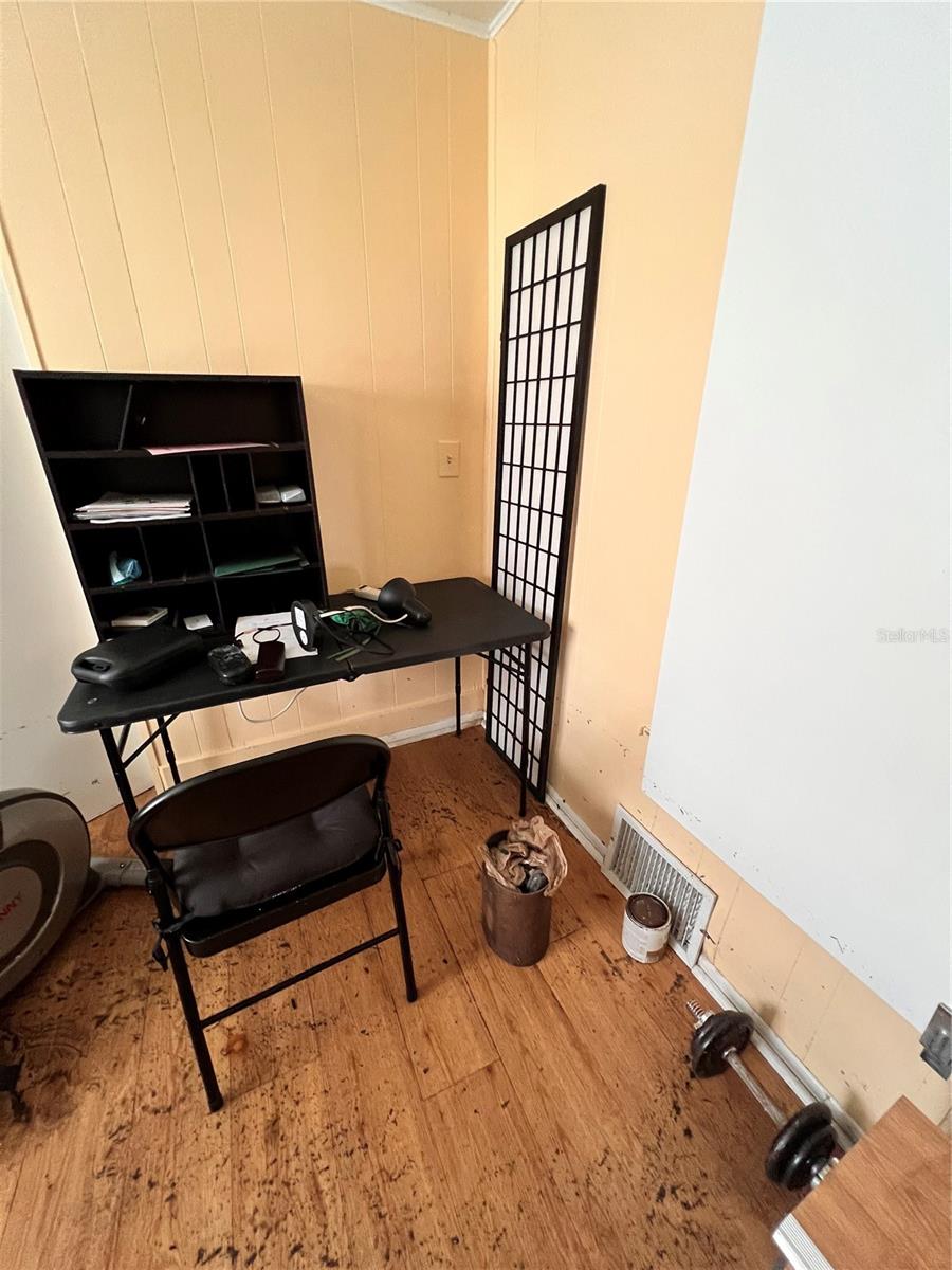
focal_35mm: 13
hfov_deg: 89.9
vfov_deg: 106.2
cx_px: 476
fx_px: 477
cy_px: 635
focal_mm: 1.57
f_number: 1.8
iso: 400
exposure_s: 1/60
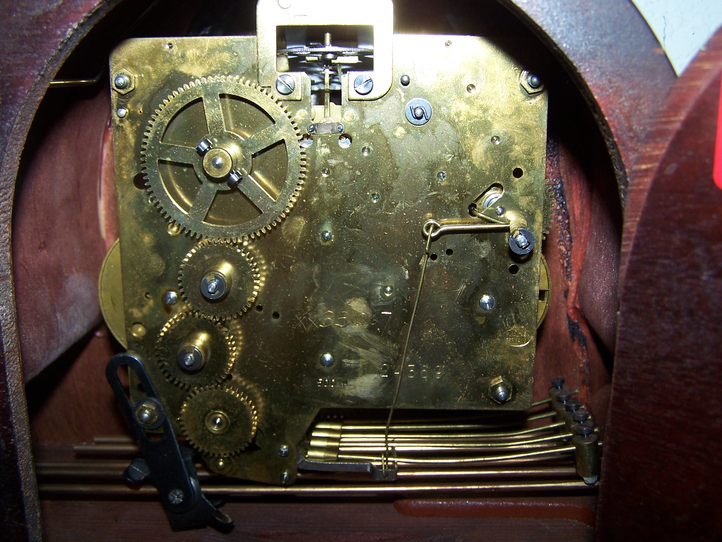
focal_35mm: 38
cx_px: 361
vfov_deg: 37.7
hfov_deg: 49.0
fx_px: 793
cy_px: 271
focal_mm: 6.3
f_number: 2.8
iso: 80
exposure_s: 1/60
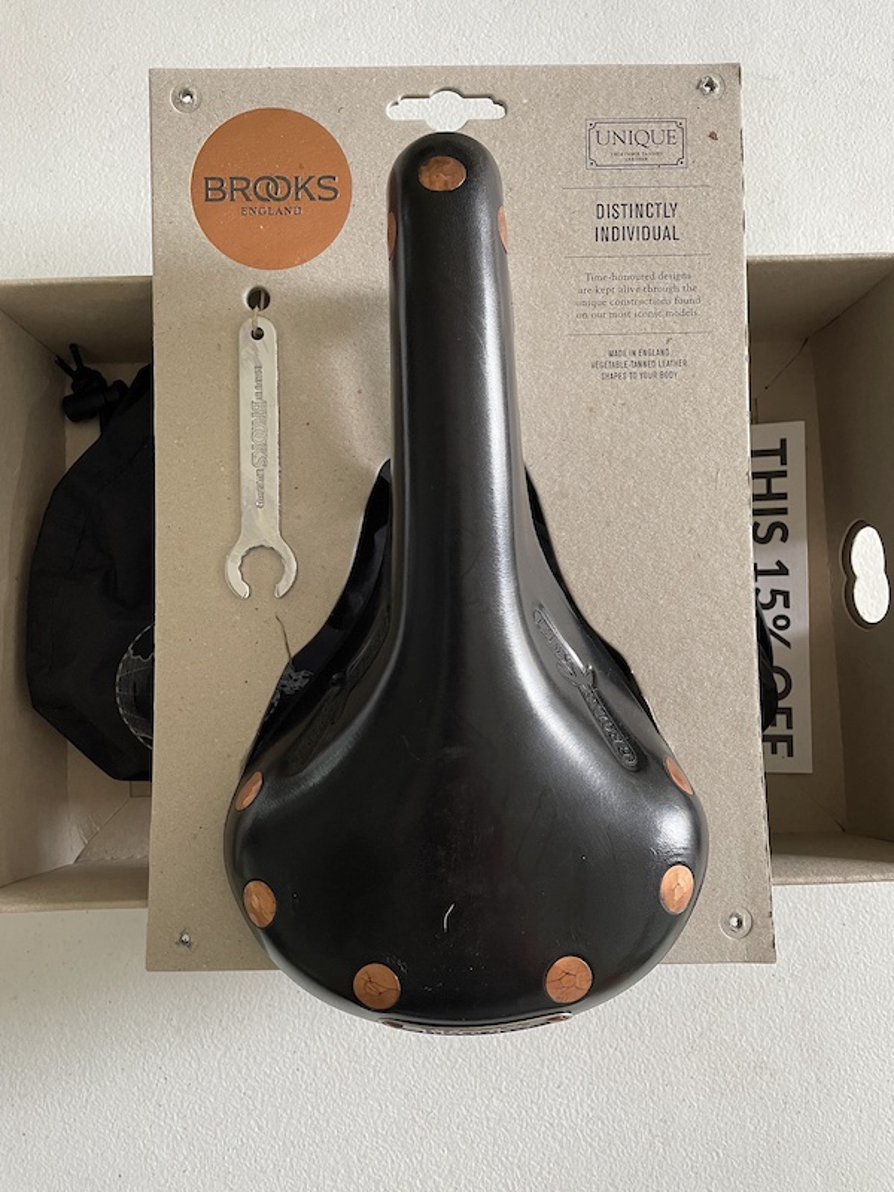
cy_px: 596
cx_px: 447
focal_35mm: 26
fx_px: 895
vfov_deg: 67.3
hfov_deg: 53.1
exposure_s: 1/91
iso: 125
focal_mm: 4.2
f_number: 1.6
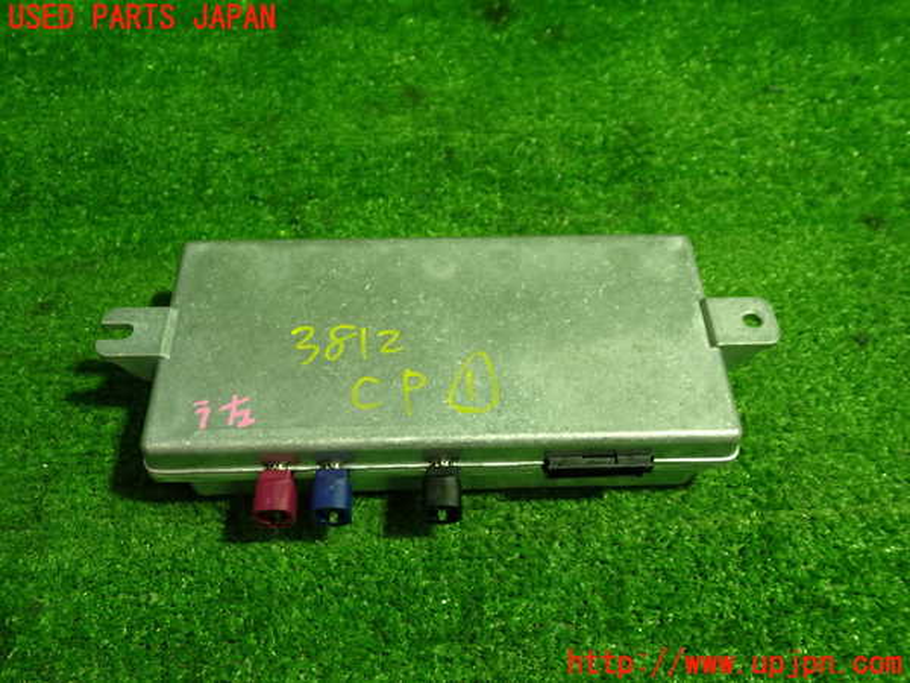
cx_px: 455
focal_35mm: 32
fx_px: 841
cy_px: 342
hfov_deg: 56.8
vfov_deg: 44.2
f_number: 2.4
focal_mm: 5.79
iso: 250
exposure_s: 1/30
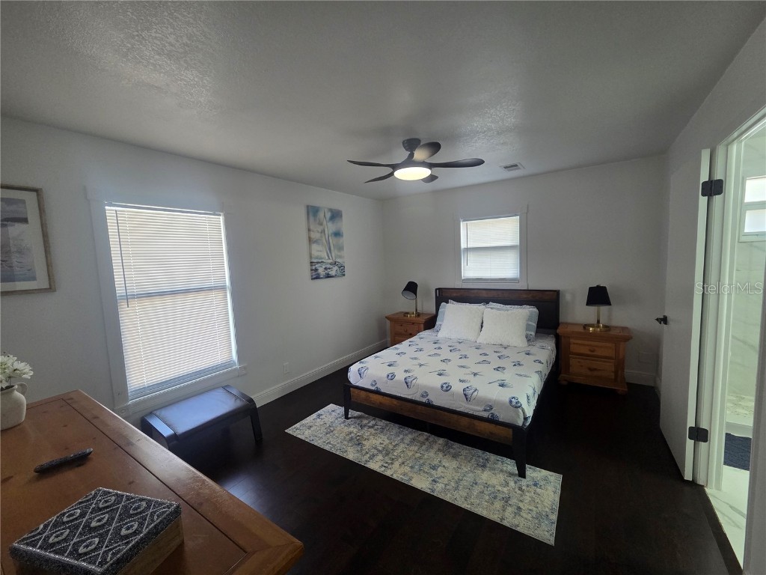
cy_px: 288
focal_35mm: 13
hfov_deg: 106.2
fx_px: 288
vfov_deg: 89.9
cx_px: 383
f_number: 2.2
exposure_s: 1/60
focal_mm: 2.2
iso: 250
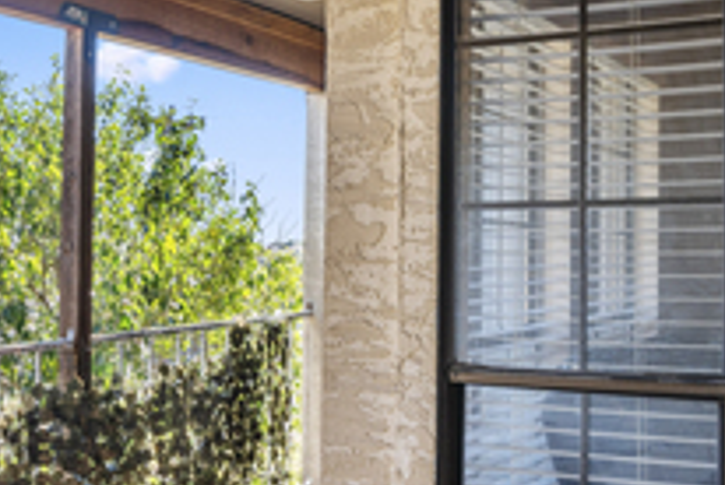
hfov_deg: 33.8
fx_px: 1190
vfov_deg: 23.1
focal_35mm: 59
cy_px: 269
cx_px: 306
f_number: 8
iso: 200
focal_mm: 19
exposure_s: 1/15
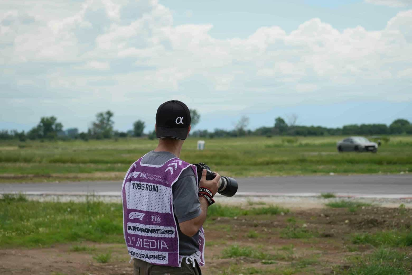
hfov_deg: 14.4
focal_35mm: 142
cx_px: 206
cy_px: 138
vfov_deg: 9.7
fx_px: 1625
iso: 100
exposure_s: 1/500
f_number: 6.3
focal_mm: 95
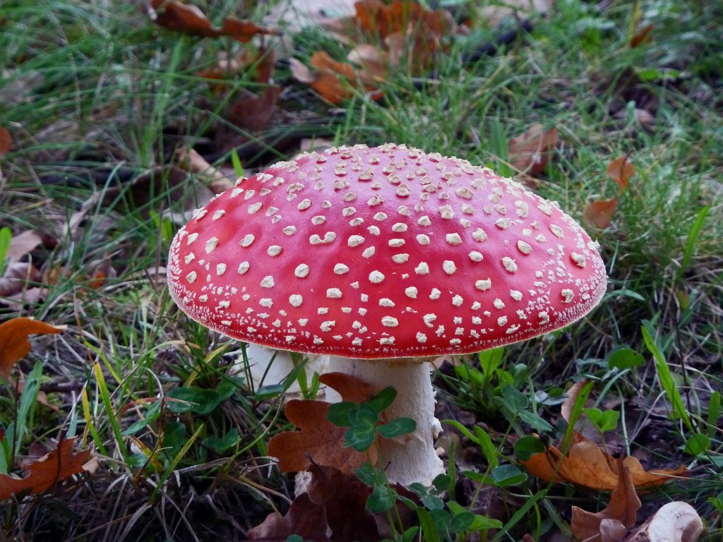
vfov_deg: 7.1
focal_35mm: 210
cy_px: 271
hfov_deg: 9.4
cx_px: 362
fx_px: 4386
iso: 400
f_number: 4.6
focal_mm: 34.4
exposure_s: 1/50
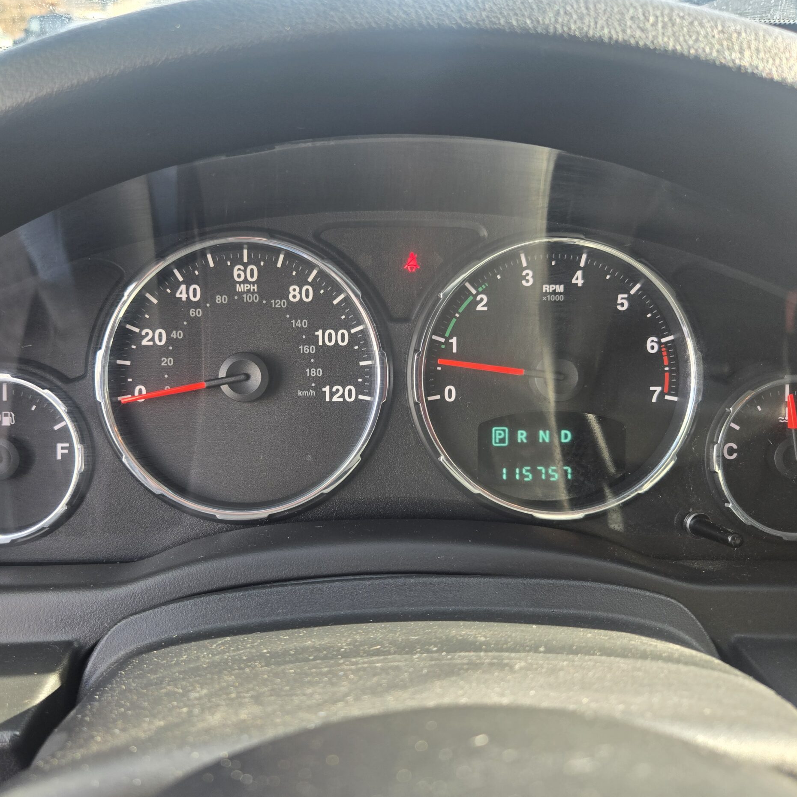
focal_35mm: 28
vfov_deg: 57.3
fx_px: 729
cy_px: 402
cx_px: 336
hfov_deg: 57.0
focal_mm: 5.4
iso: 64
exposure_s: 1/180
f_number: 1.8
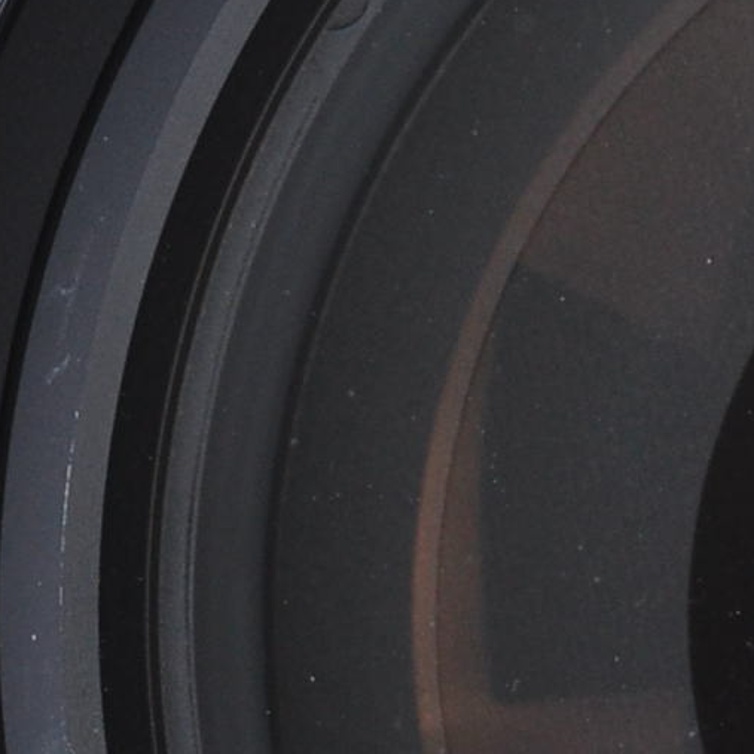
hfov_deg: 5.4
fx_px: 7960
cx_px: 1255
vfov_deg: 5.4
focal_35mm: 323
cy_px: 689
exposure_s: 1/200
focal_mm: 40
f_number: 18
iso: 200
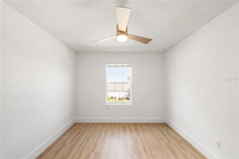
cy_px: 80
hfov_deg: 100.4
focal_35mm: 15
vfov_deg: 77.3
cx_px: 120
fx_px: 100
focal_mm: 10
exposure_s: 1/4
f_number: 7.1
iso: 320
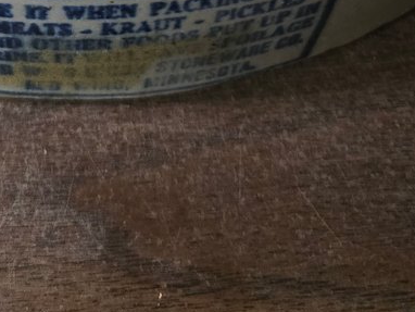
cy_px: -267
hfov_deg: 21.4
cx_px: 123
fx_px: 1092
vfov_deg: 14.2
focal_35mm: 91
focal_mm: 6.3
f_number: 1.7
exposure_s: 1/120
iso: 1000
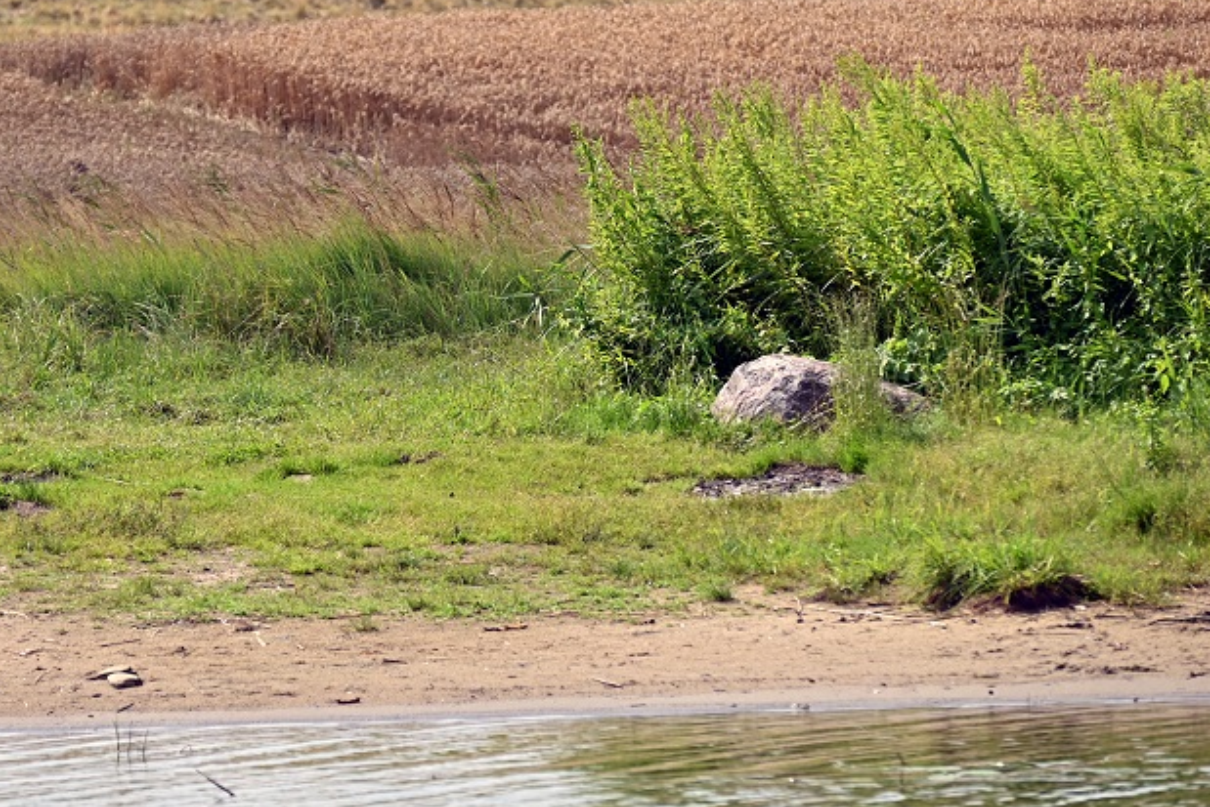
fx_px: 8774
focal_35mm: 261
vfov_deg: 5.3
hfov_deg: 7.9
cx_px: 436
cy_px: 250
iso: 200
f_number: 5.6
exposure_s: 1/1250
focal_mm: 170
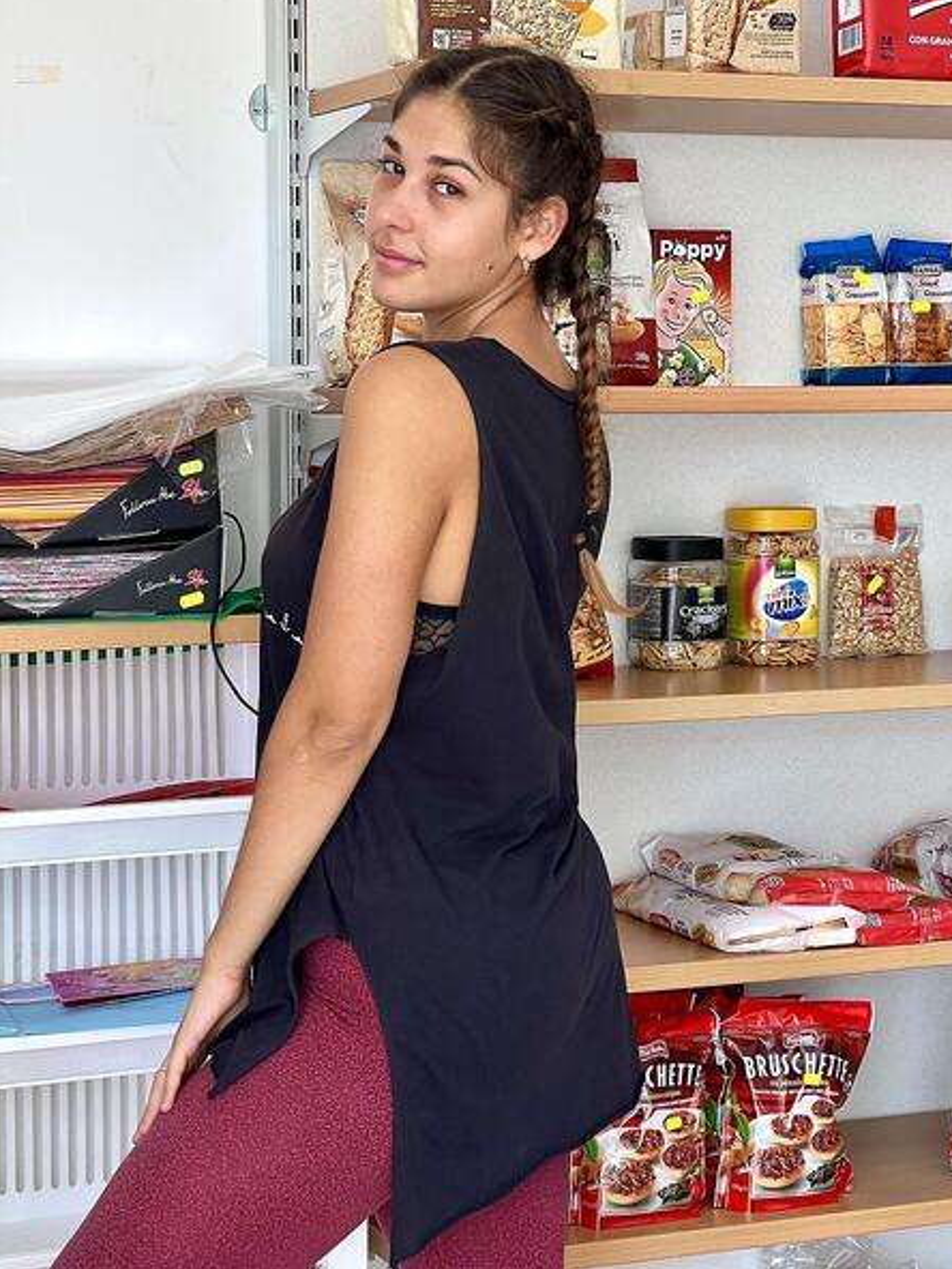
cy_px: 628
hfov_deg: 18.9
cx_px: 478
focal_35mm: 78
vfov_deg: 25.0
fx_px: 2860
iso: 125
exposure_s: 1/99
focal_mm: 9
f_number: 2.8
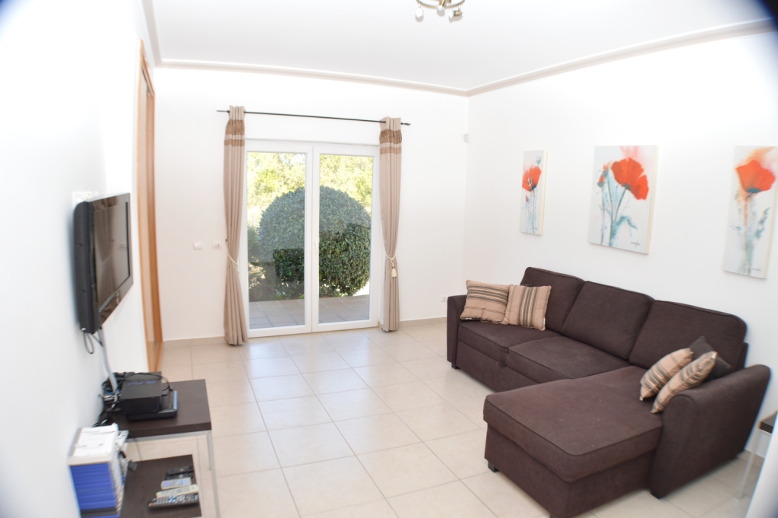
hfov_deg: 67.4
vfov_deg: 47.9
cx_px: 389
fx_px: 583
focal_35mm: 27
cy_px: 259
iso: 100
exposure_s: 1/60
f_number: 4
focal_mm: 18
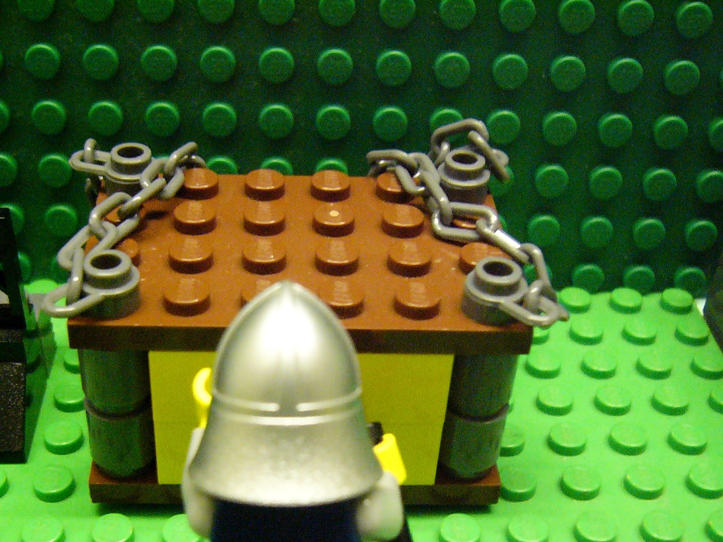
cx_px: 310
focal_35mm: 50
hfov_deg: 38.1
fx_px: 1044
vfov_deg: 28.8
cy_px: 383
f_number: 2.8
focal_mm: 5.8
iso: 400
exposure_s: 1/15
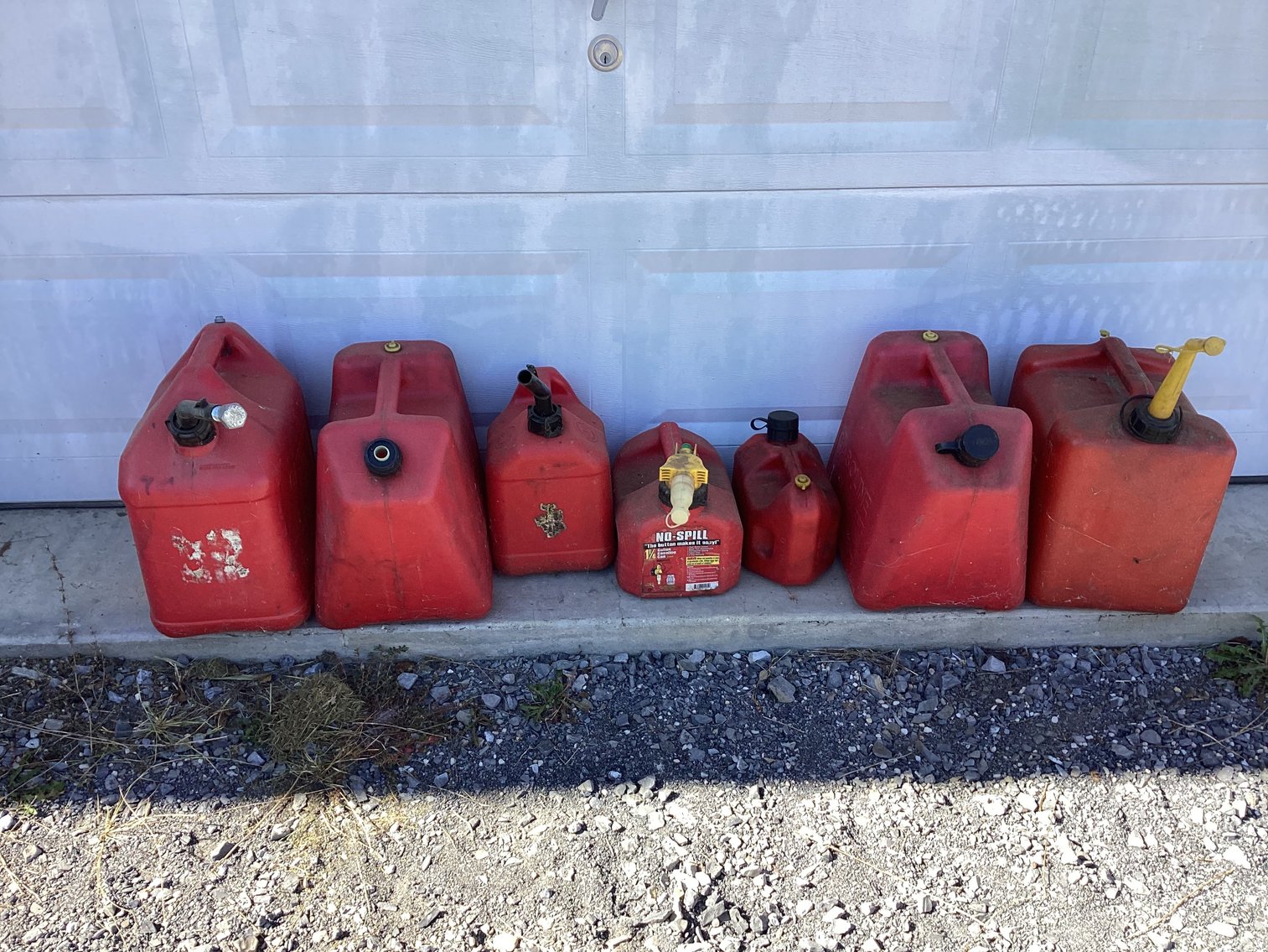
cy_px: 476
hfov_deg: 58.3
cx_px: 634
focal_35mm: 31
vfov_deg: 45.4
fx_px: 1136
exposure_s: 1/223
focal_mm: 3.3
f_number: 2.4
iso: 25
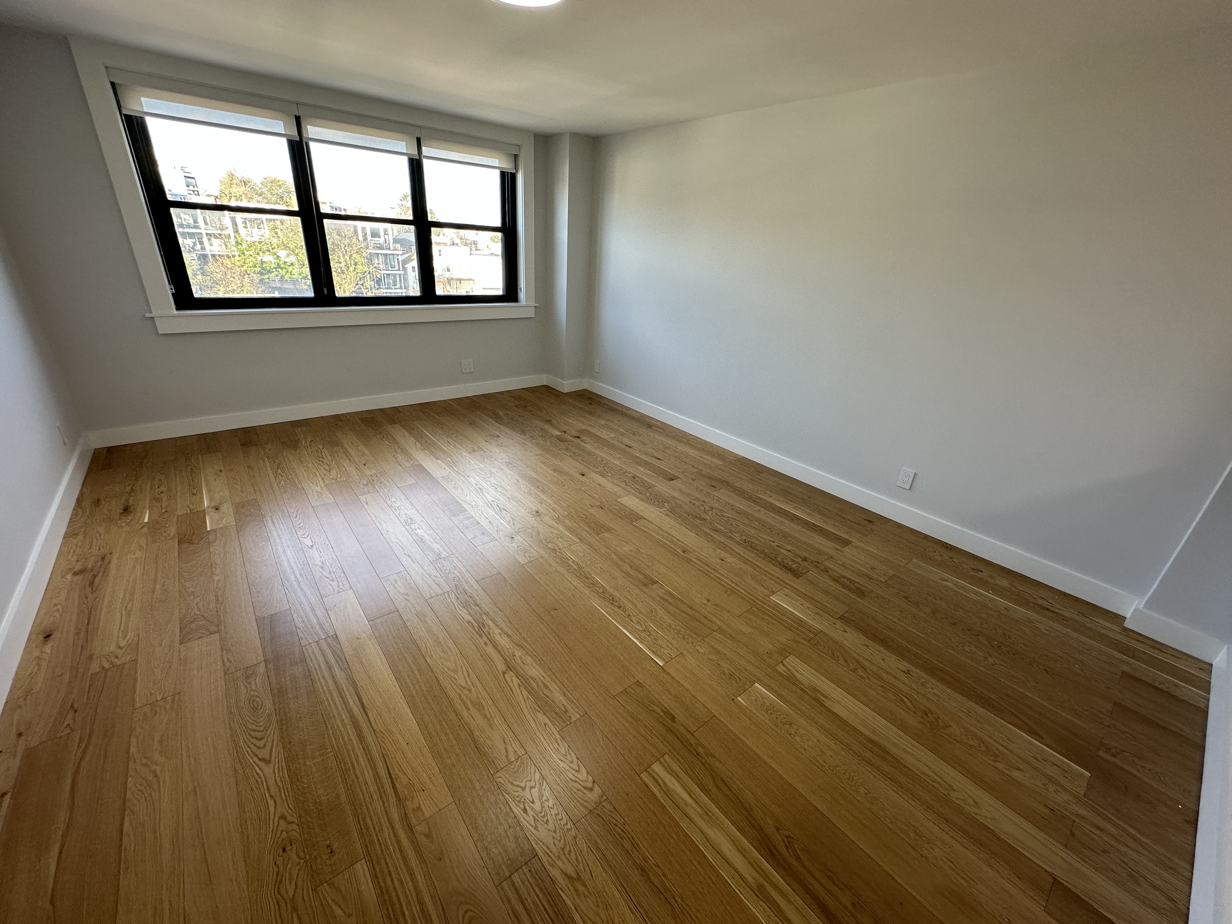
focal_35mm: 14
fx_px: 498
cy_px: 462
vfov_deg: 85.7
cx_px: 616
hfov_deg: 102.1
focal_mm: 2.22
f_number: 2.2
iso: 100
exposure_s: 1/99
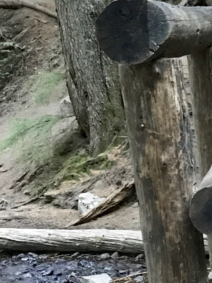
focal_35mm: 108
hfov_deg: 12.8
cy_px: 120
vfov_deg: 18.2
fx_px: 882
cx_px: 338
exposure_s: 1/6
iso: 100
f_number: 1.8
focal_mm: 3.99
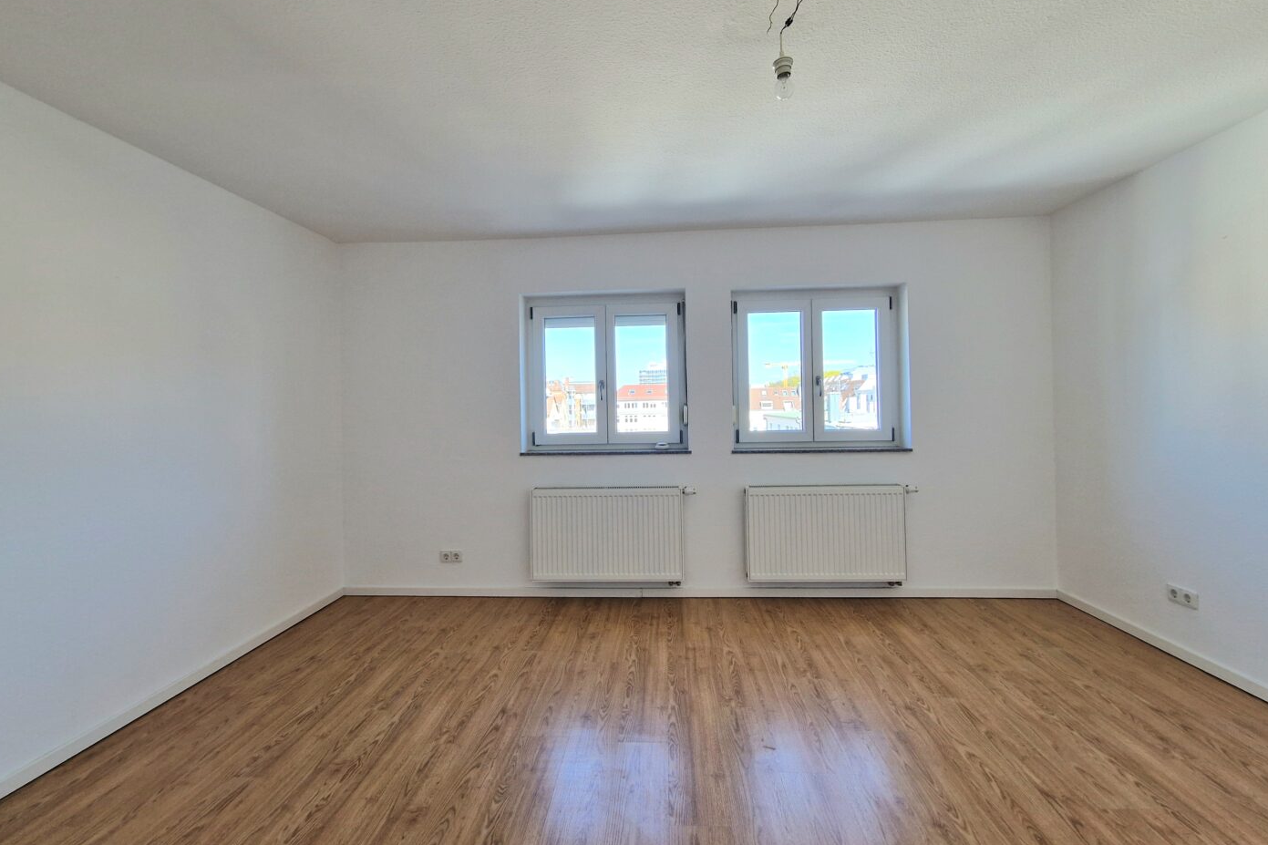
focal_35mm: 14
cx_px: 634
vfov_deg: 81.2
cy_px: 406
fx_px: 493
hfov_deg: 104.3
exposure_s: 1/100
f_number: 2.2
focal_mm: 2.2
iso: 80
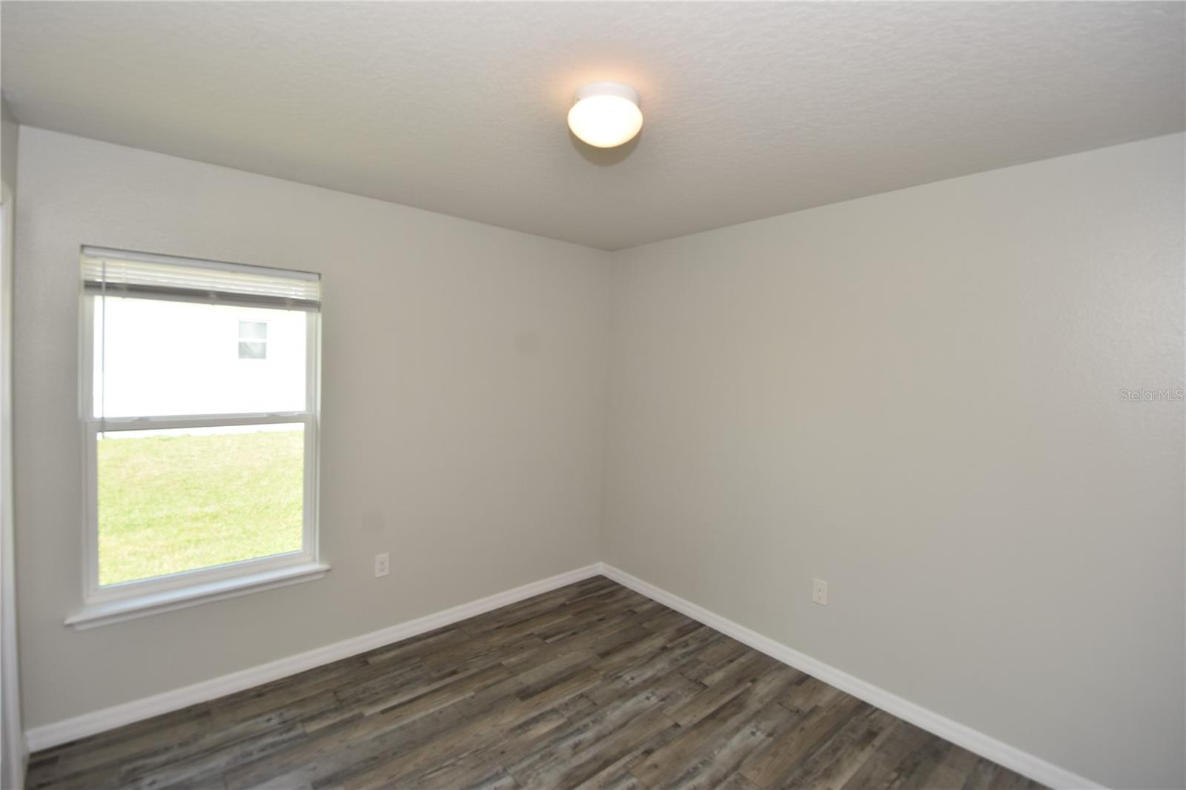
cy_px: 395
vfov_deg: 77.3
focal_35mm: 15
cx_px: 593
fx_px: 494
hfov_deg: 100.4
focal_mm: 10
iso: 200
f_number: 4.5
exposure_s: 1/80
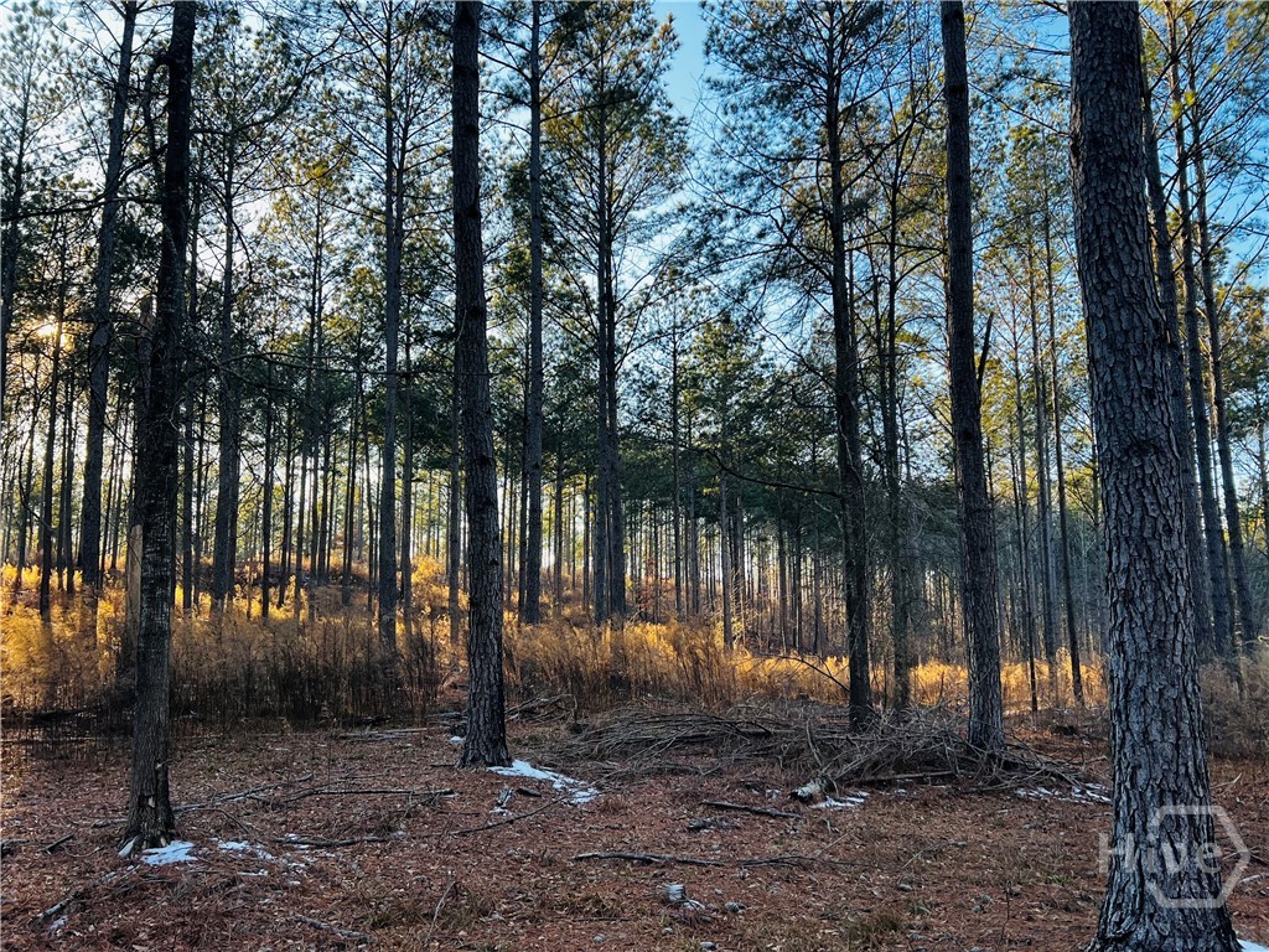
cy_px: 476
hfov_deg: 67.3
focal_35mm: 26
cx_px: 634
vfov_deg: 53.1
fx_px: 953
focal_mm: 5.7
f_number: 1.5
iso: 50
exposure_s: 1/333
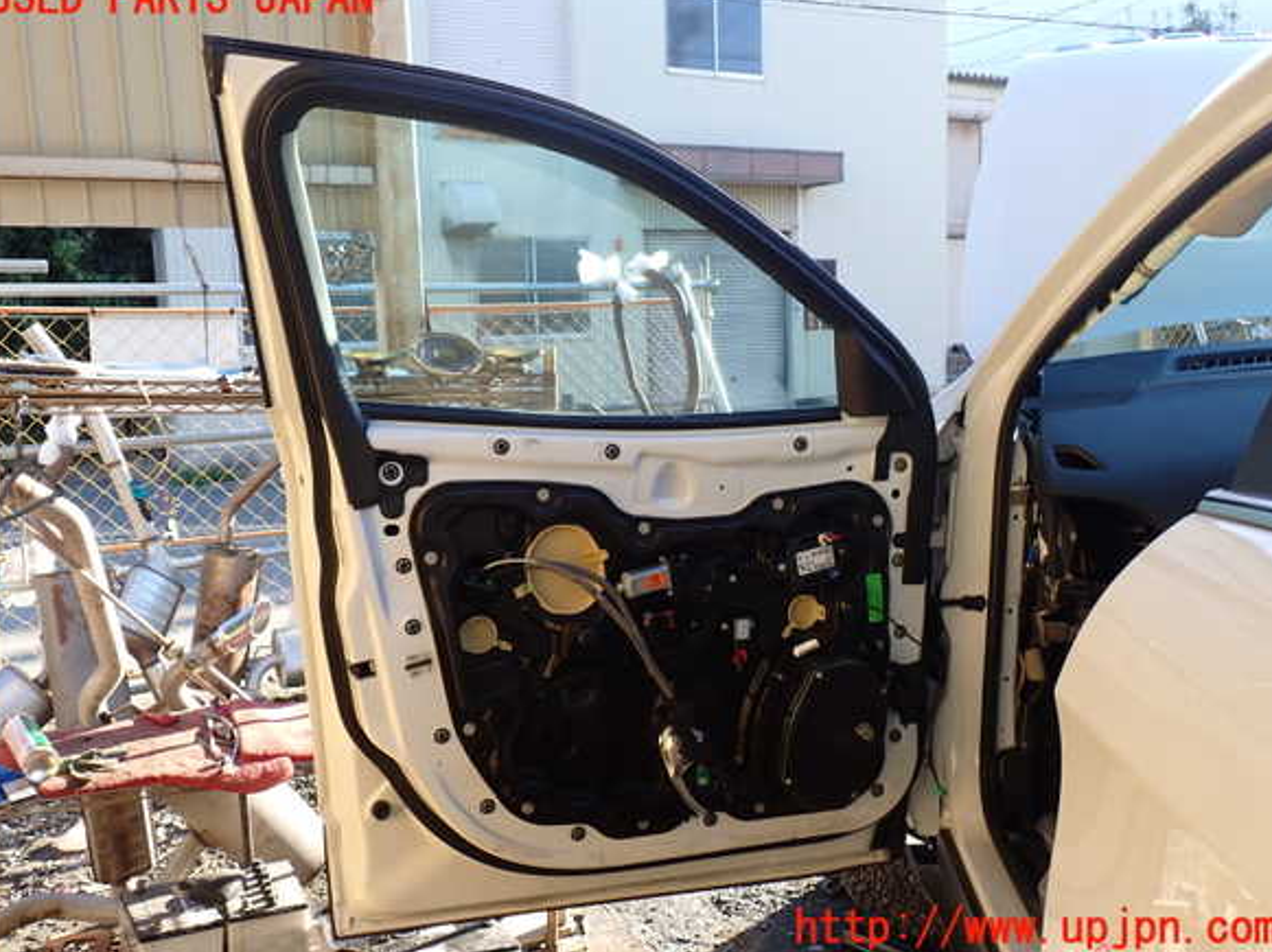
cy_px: 464
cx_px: 633
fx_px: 1138
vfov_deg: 45.4
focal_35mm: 31
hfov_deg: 58.4
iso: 100
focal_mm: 5.4
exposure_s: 1/160
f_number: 3.2
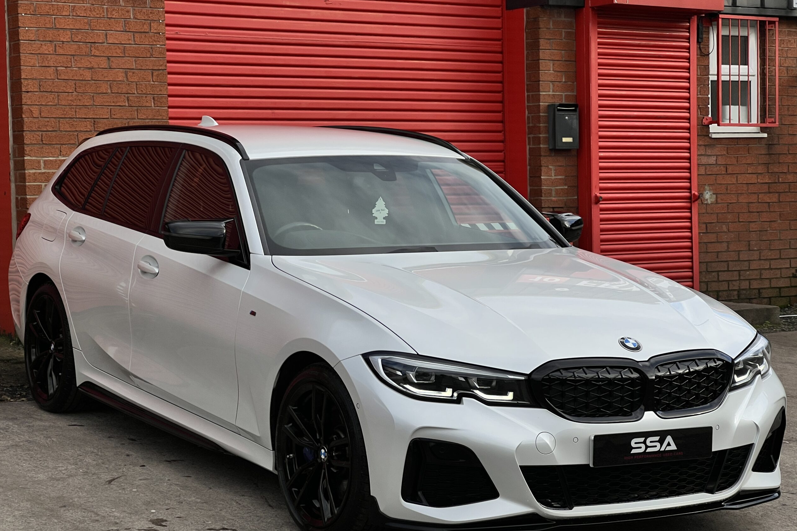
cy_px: 259
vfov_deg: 16.9
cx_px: 401
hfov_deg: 25.1
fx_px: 1793
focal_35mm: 81
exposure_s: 1/717
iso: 32
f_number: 2.8
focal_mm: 9
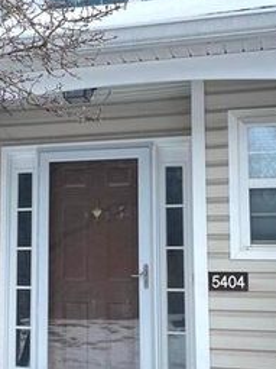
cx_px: 35
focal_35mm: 68
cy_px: 206
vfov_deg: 28.6
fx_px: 724
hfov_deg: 21.2
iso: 32
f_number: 1.6
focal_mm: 4.2
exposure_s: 1/1416
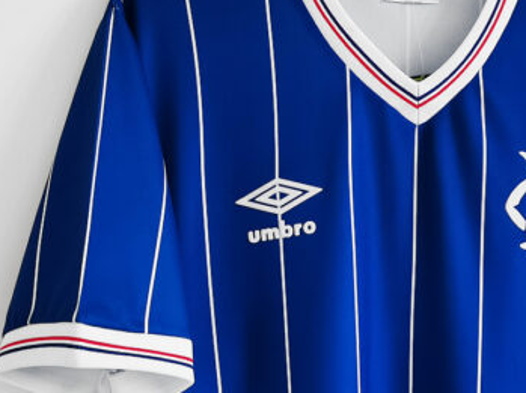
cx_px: 408
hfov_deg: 26.0
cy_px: 142
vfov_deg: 19.8
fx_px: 1123
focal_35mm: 74
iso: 125
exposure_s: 1/100
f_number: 1.8
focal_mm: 5.58
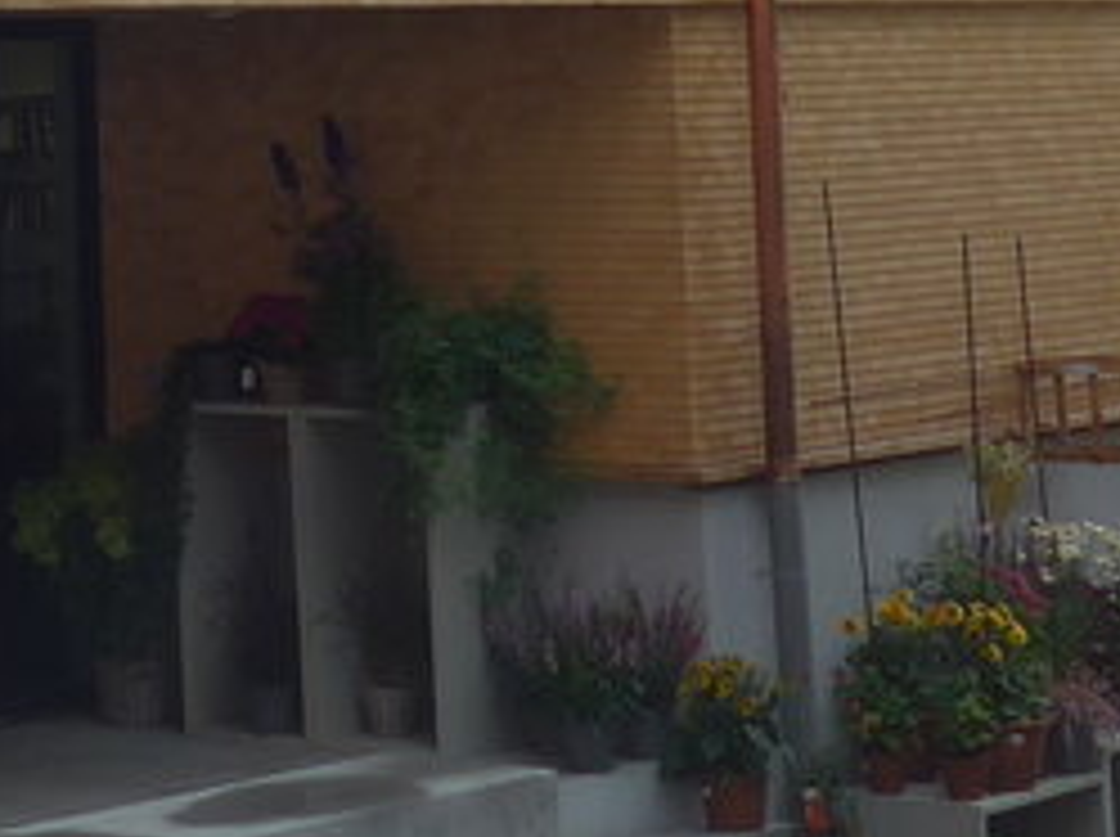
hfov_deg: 13.5
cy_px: -950
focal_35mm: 140
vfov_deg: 9.7
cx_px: -450
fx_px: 4523
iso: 80
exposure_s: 1/1000
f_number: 2.8
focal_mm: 6
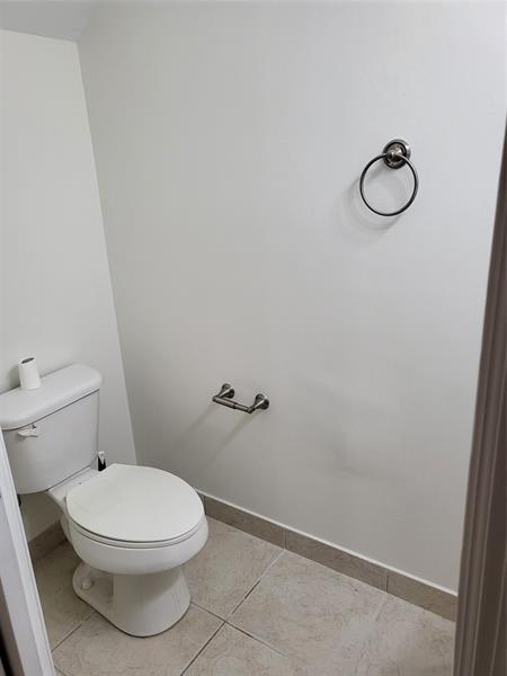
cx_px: 254
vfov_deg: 67.3
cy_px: 338
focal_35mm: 26
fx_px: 508
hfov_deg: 53.1
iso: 200
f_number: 1.8
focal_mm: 4.25
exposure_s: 1/120
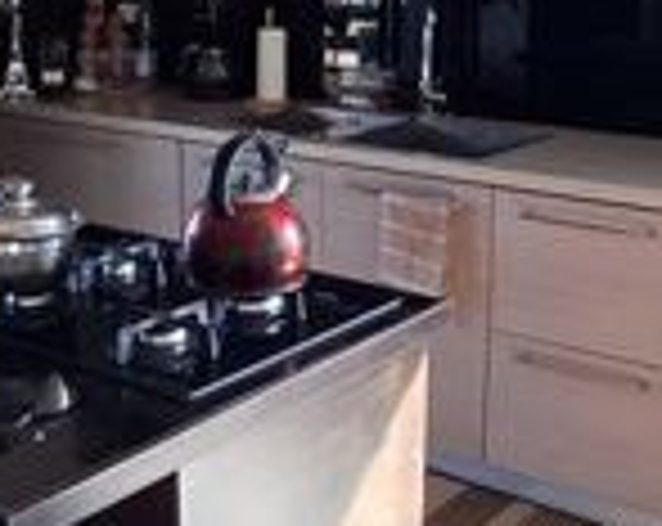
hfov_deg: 30.8
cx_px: 232
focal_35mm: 61
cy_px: 148
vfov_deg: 24.7
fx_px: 1193
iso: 80
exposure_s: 1/100
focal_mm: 1.74
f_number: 2.2
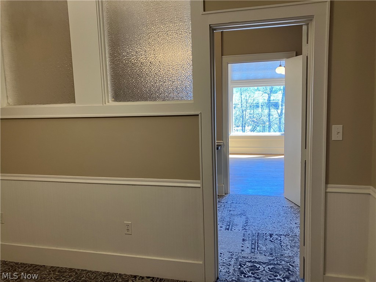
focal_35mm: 28
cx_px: 188
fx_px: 304
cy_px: 141
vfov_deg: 49.7
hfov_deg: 63.4
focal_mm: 3.99
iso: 64
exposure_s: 1/60
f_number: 1.8
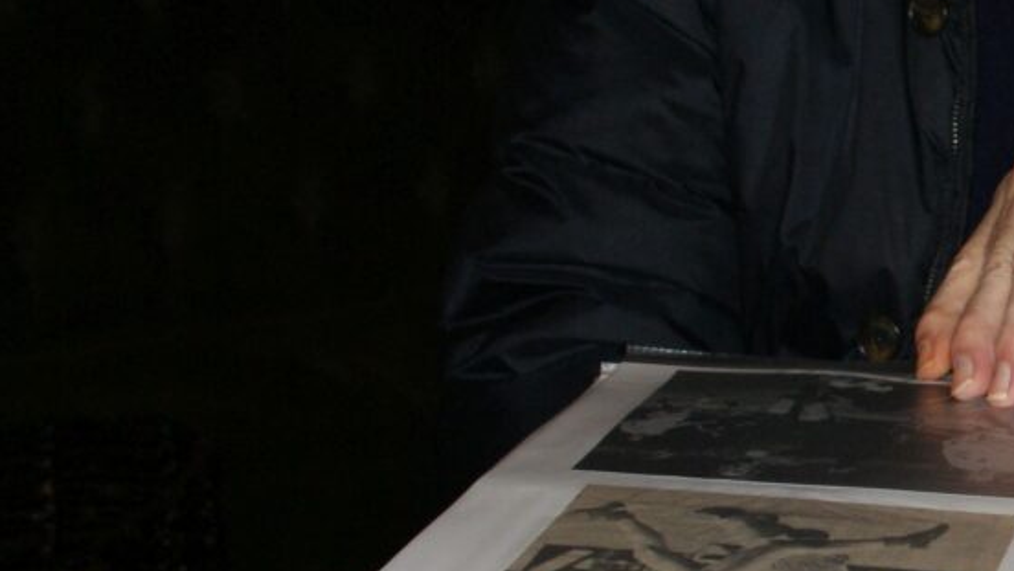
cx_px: 1231
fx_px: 2824
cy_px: 180
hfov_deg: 19.2
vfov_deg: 11.5
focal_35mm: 105
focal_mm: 24
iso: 400
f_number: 5.6
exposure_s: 1/60
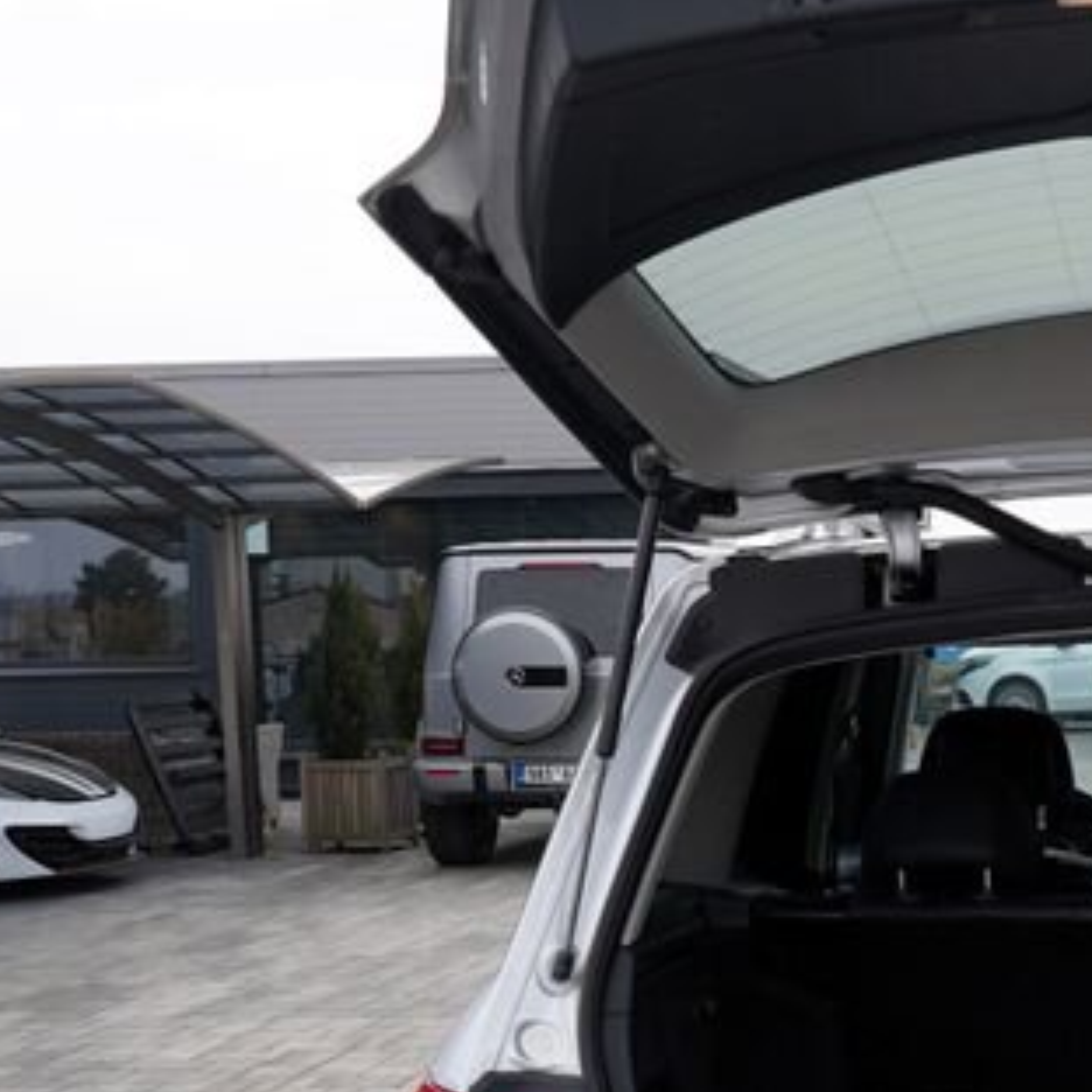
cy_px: 936
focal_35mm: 67
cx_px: 1253
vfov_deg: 25.1
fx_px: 2391
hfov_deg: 23.8
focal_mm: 24
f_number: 7.1
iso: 100
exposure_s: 1/200
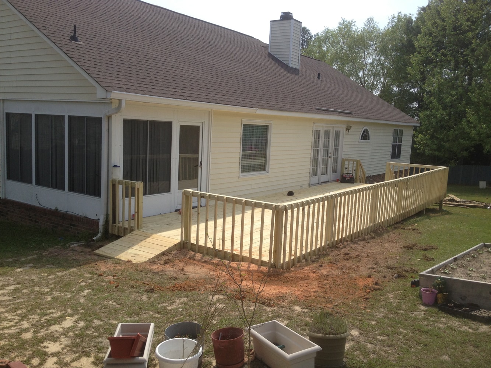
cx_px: 246
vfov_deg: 40.7
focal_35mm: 35
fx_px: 496
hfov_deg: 52.6
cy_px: 184
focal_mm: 4.28
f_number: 2.4
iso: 64
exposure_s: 1/1727
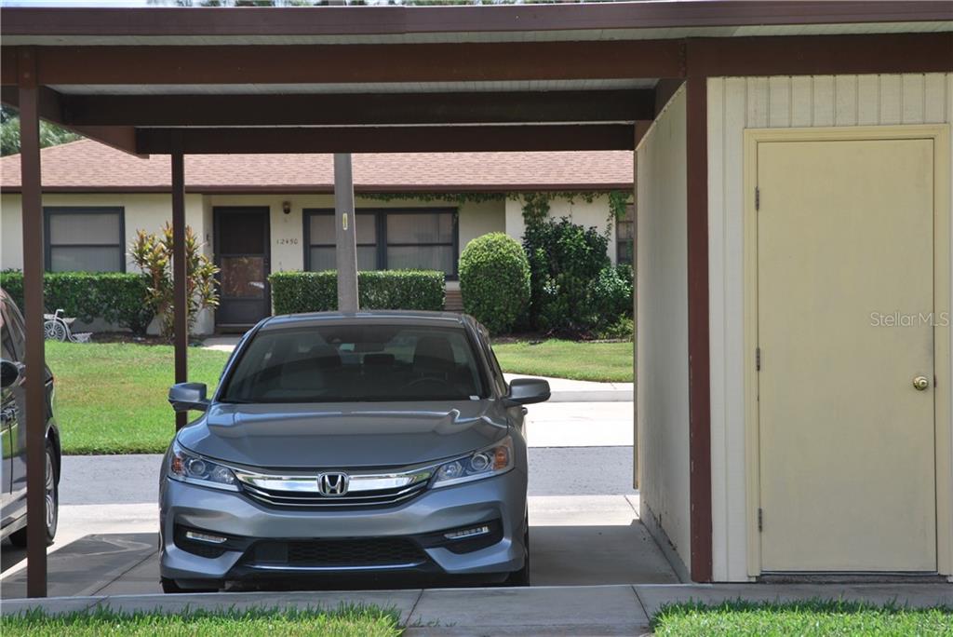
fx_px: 2225
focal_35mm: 84
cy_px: 318
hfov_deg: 24.2
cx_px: 476
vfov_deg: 16.3
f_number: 9
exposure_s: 1/200
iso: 100
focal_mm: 56
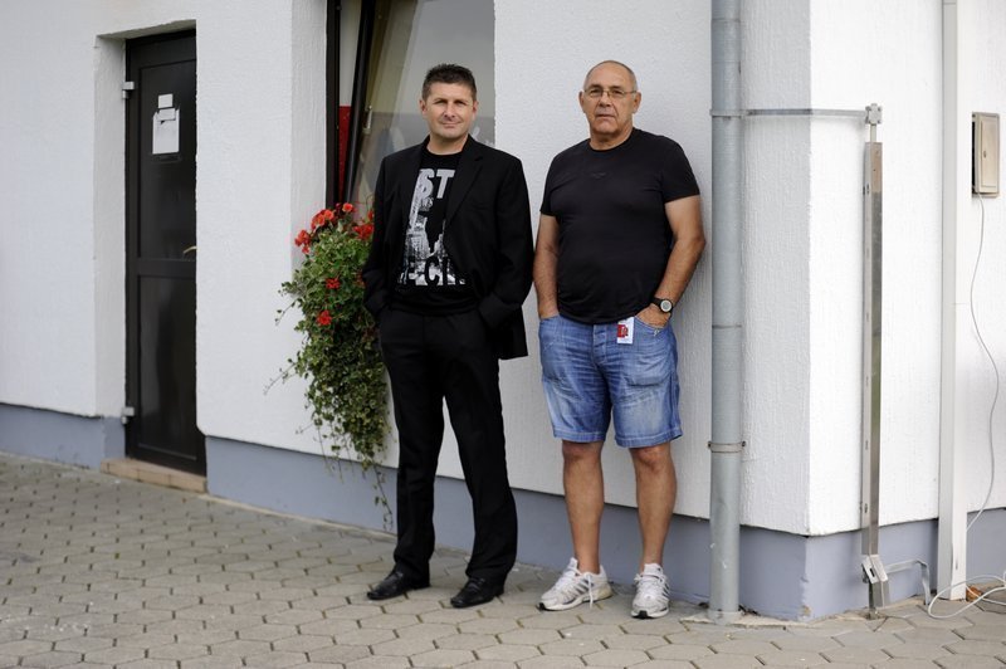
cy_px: 334
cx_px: 503
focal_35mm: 70
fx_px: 1954
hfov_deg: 28.9
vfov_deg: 19.4
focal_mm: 70
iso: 320
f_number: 2.8
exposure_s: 1/320
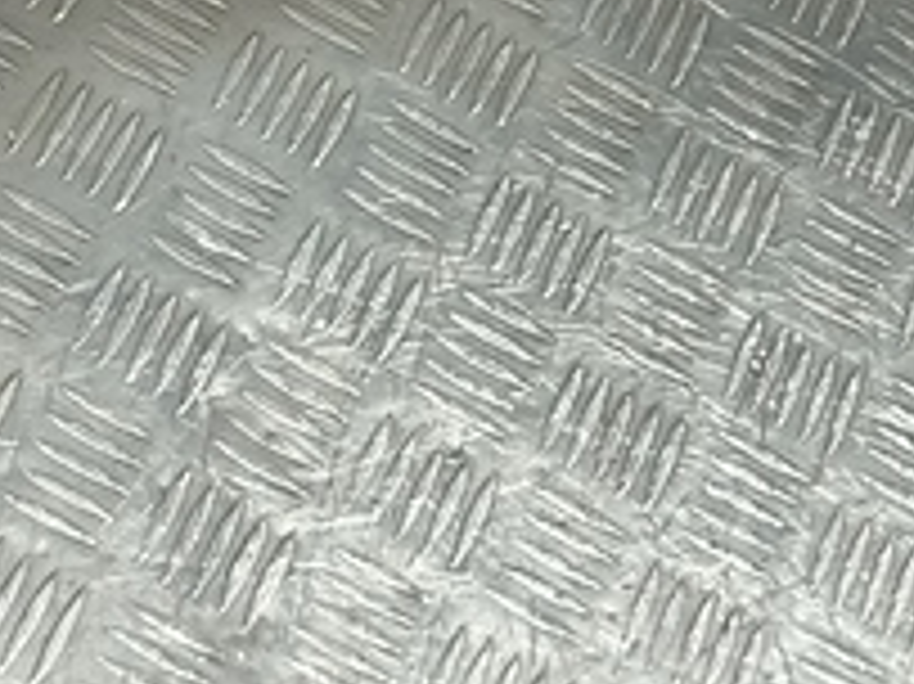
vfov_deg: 11.1
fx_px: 3061
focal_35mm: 116
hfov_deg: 16.9
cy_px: -846
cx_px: 684
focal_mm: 4.11
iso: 153
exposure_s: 1/50
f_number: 1.6
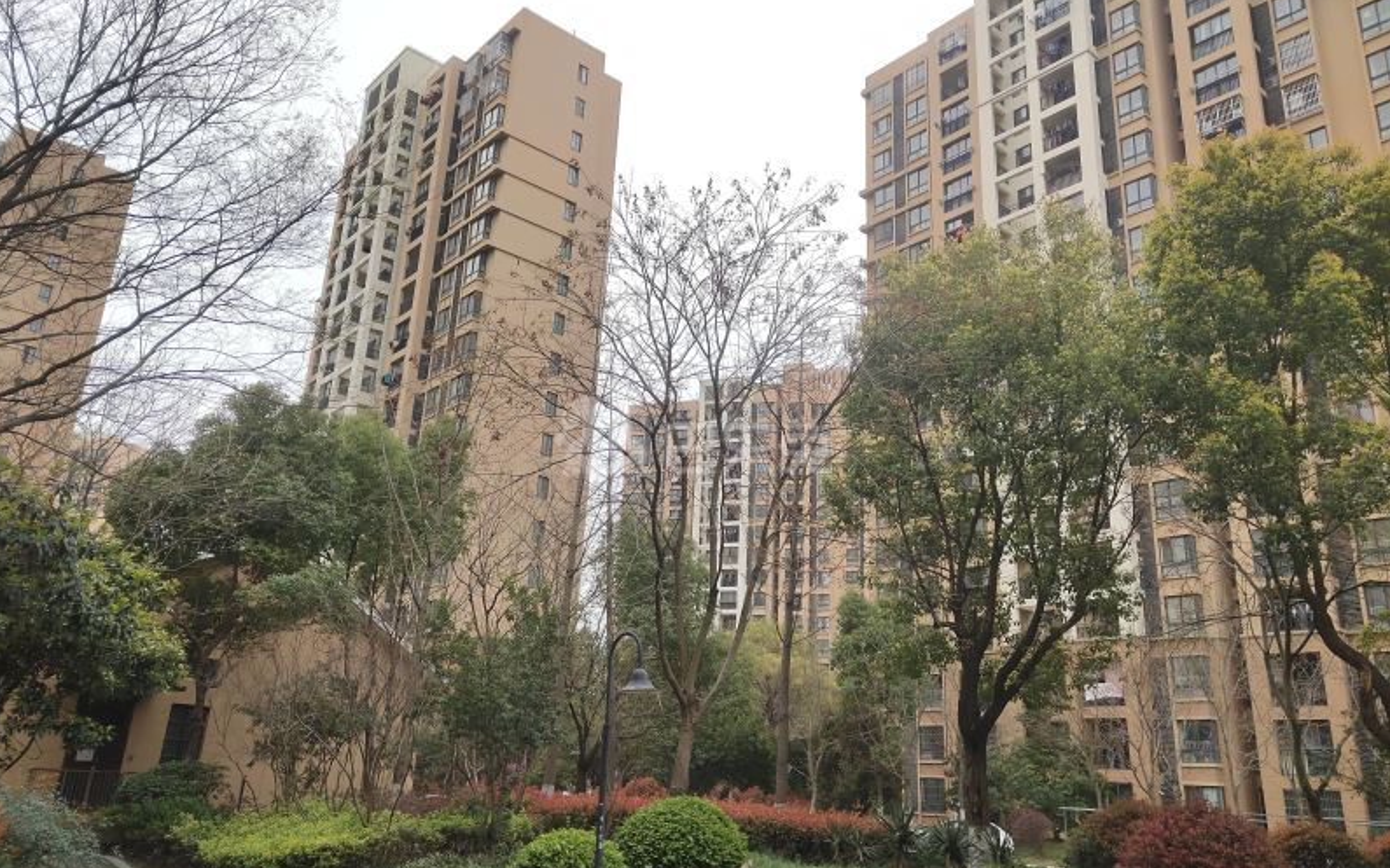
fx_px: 1212
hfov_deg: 59.6
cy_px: 430
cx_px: 692
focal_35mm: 32
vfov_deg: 39.4
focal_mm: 4.35
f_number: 1.8
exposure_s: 1/1575
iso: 50
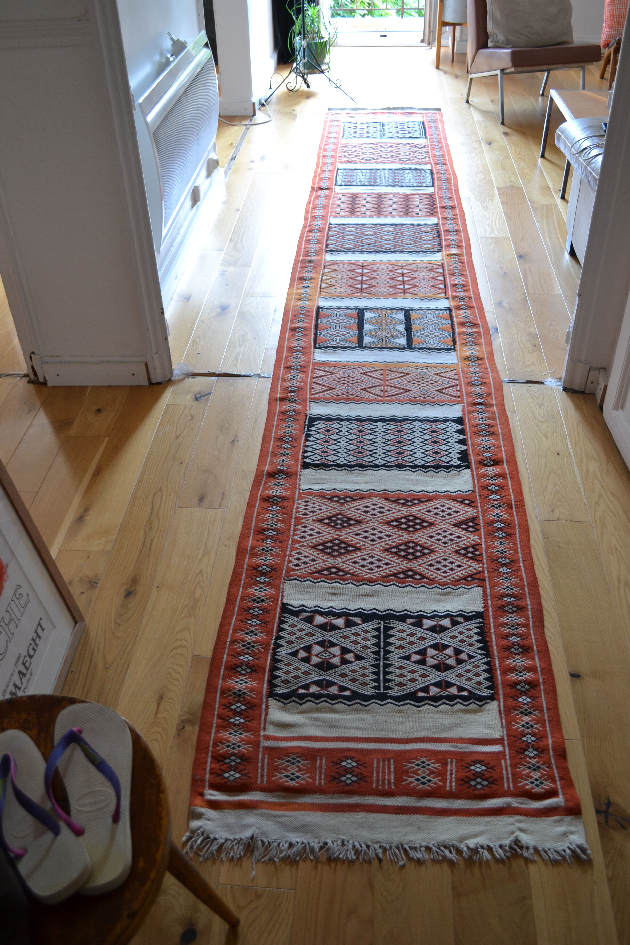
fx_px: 787
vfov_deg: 61.9
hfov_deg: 43.6
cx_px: 315
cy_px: 472
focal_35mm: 30
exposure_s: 1/15
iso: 400
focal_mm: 20
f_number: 3.8
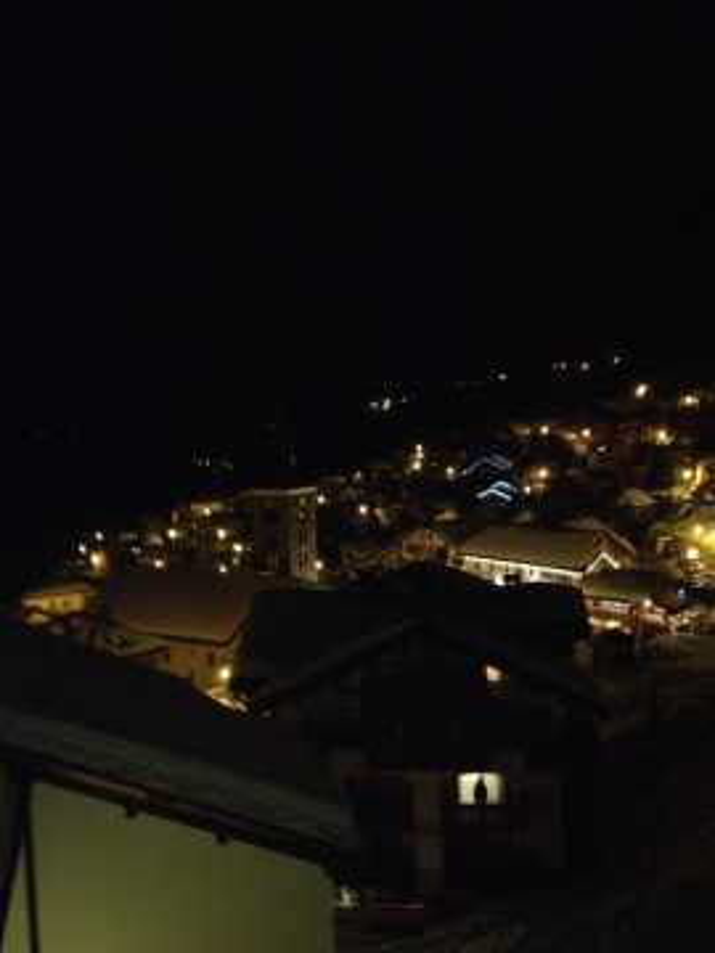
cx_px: 358
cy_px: 476
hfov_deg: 40.7
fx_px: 964
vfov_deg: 52.6
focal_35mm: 35
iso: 800
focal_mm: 4.28
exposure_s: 1/16
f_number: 2.4
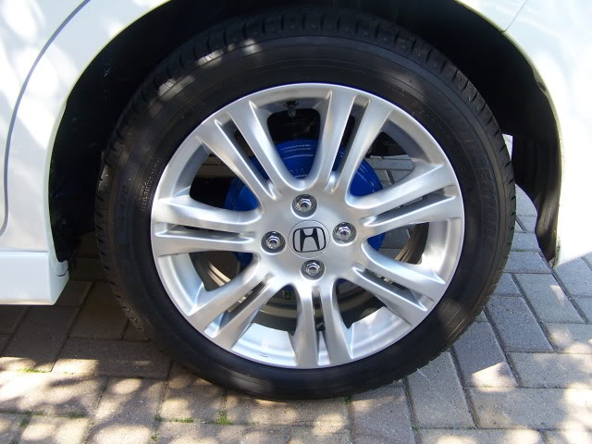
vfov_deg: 37.7
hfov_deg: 49.0
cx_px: 296
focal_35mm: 38
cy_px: 222
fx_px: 650
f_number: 2.8
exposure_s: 1/80
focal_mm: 6.3
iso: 80
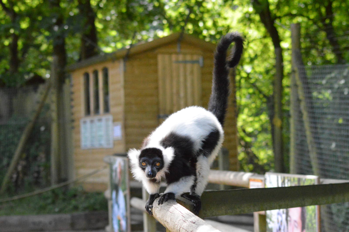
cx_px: 174
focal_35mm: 105
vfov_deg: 13.0
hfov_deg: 19.5
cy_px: 116
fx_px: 1017
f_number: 5.6
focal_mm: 70
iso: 6400
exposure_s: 1/4000
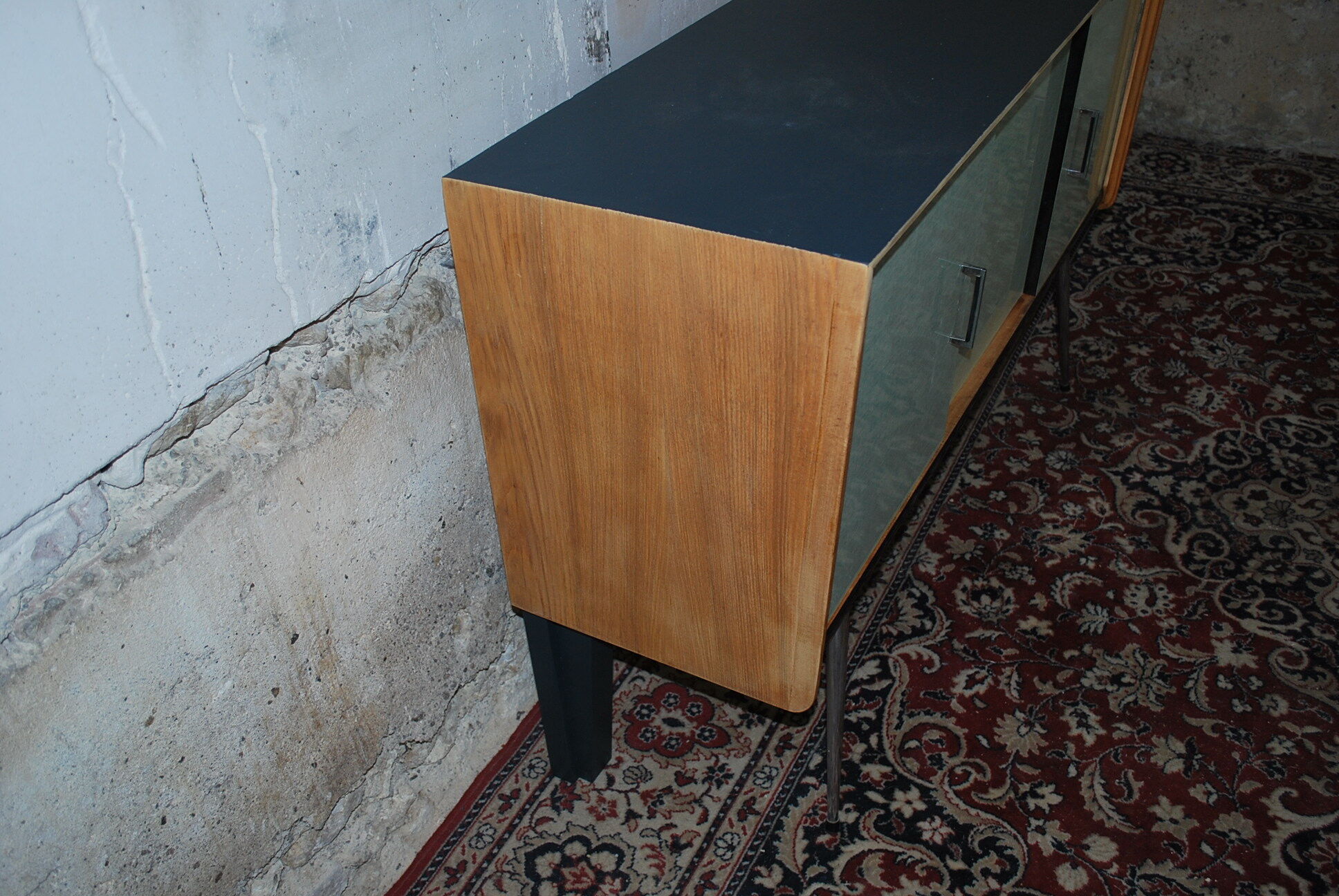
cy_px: 448
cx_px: 670
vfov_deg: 40.1
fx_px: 1229
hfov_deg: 57.2
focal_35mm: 33
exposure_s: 1/60
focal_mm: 22
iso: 200
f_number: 4
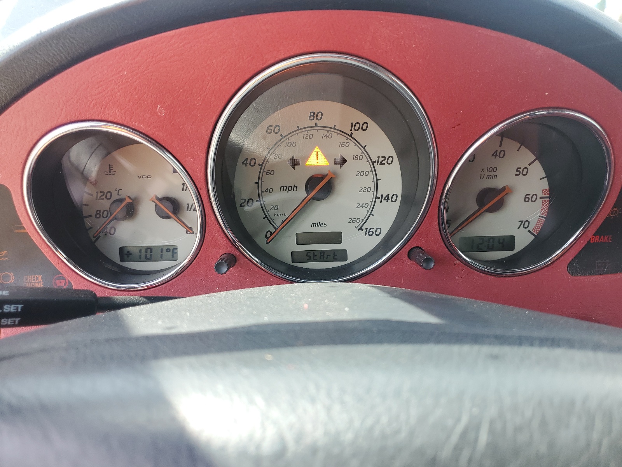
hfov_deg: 67.3
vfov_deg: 53.1
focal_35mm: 26
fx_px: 467
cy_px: 234
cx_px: 311
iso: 50
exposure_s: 1/312
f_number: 1.5
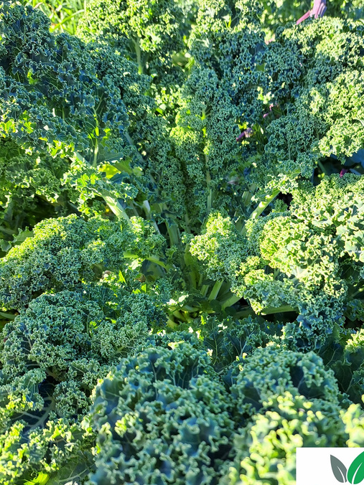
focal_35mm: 27
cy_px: 246
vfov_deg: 65.3
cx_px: 204
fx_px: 379
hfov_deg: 51.2
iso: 50
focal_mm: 5.23
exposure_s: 1/132
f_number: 1.8
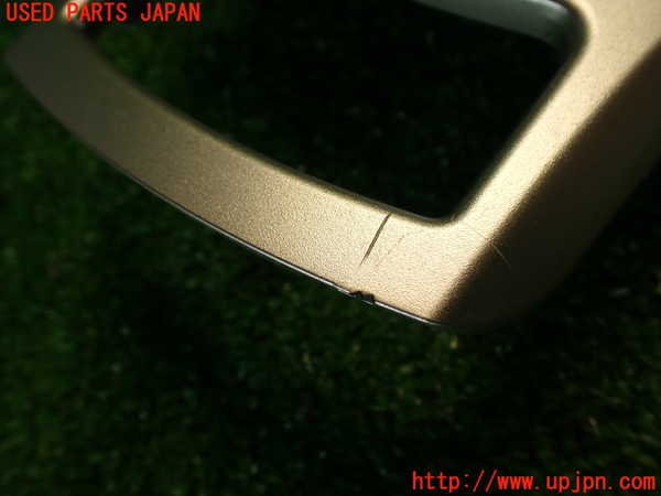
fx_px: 611
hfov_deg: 56.8
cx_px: 330
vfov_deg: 44.2
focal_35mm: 32
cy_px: 248
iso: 125
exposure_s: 1/60
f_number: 2.4
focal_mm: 5.79
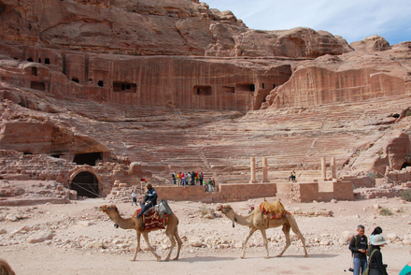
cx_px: 206
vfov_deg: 40.0
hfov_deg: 57.2
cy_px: 138
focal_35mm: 33
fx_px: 377
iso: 200
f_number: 13
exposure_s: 1/250
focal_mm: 22
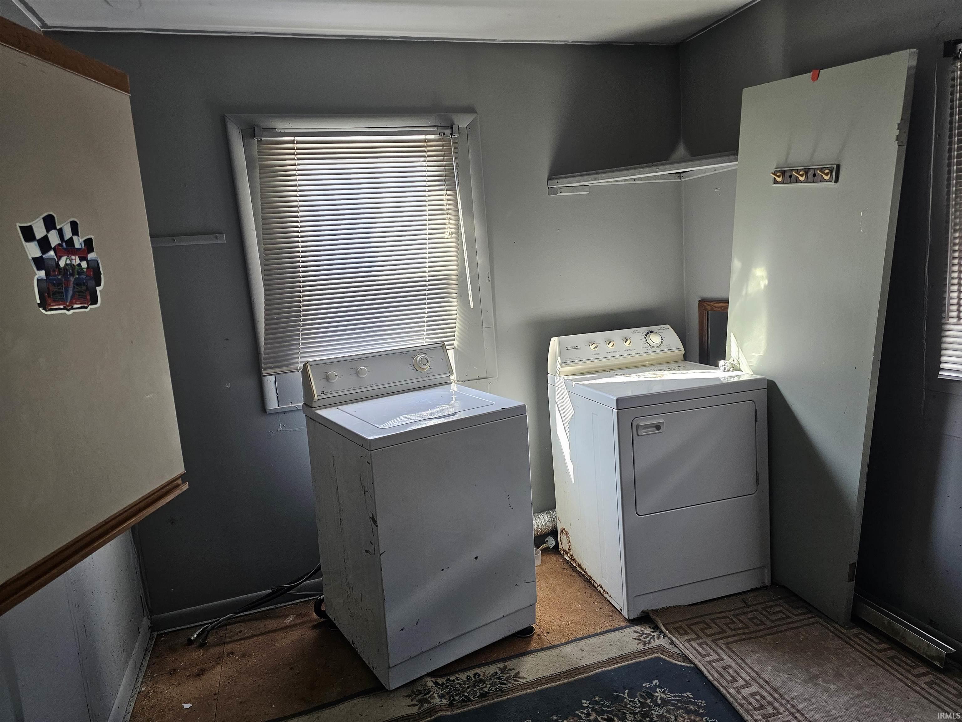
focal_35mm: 23
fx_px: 639
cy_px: 361
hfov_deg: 73.9
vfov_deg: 58.9
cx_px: 481
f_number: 1.7
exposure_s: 1/120
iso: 250
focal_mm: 6.3
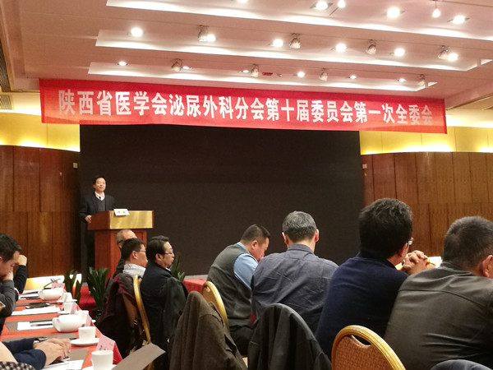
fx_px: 584
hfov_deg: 45.8
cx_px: 246
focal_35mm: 41
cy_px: 185
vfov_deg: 35.1
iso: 400
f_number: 2.2
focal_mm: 4.5
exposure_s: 1/25
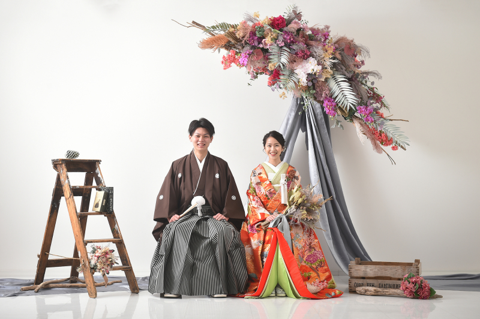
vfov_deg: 23.3
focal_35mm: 58
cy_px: 160
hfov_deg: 34.5
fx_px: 773
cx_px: 240
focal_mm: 58
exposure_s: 1/125
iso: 100
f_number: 4
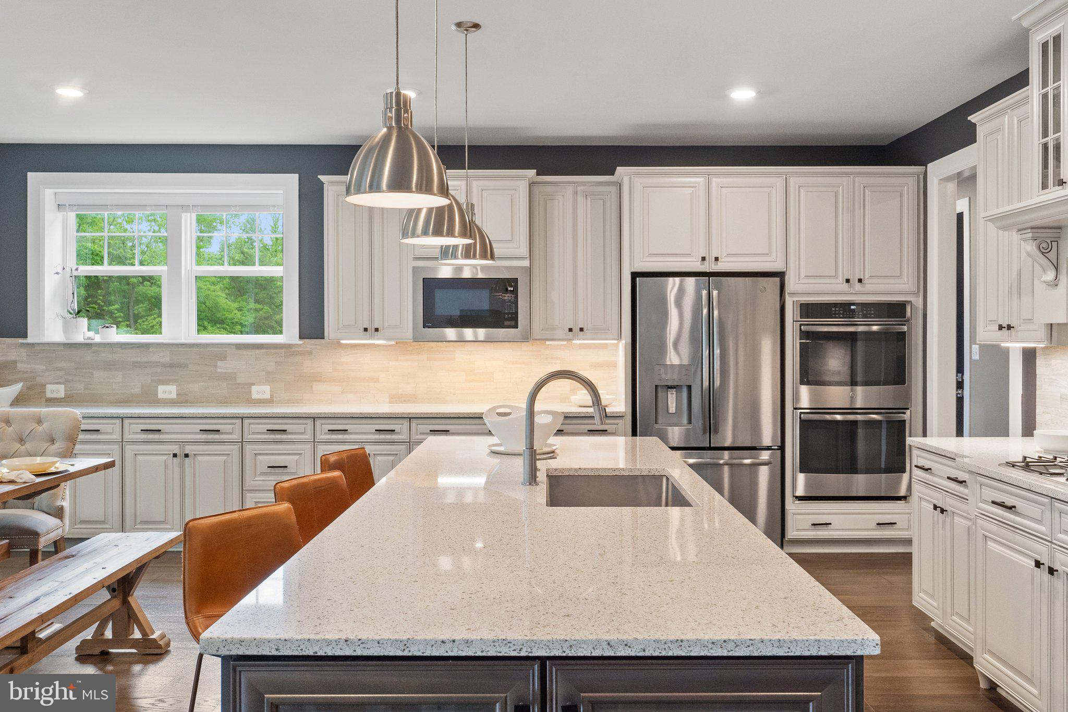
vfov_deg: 45.0
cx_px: 534
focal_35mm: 29
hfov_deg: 63.7
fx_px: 860
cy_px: 356
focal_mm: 19.5
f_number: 8
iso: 640
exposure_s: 1/6
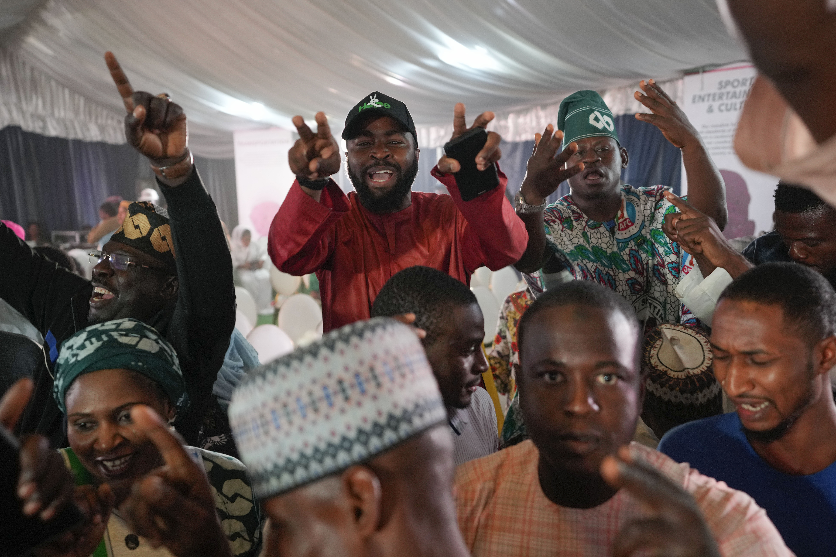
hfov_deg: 54.4
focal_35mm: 35
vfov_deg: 37.9
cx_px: 418
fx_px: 813
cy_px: 278
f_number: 2.8
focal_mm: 35
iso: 1600
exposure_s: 1/250
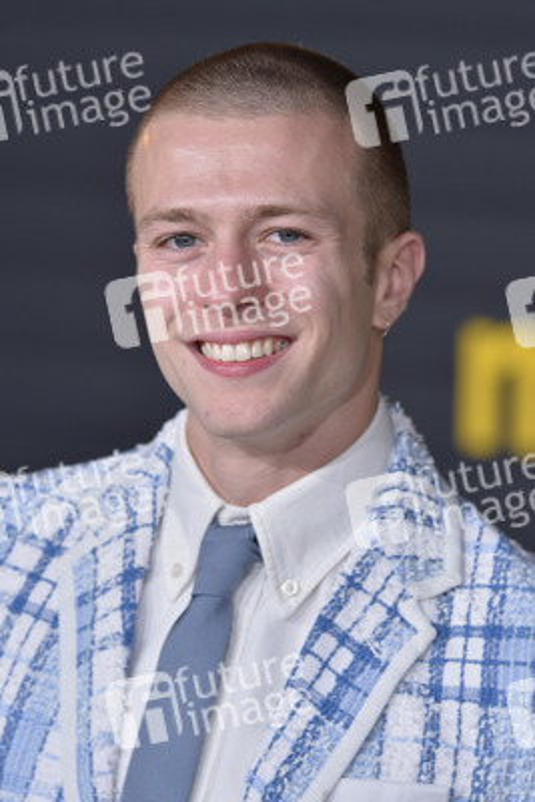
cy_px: 401
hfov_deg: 4.6
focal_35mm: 300
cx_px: 268
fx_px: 6681
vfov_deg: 6.9
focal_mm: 300
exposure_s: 1/500
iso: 400
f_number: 5.6
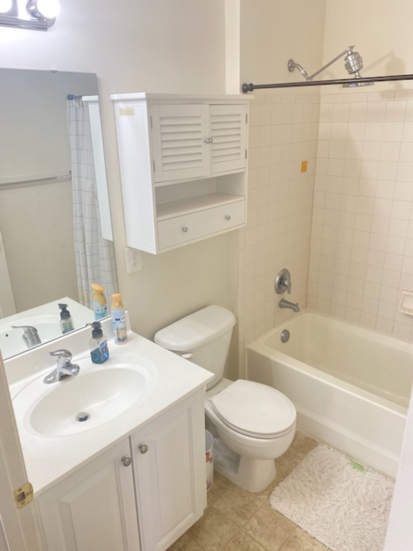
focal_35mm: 26
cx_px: 206
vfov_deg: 67.3
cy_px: 276
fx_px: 414
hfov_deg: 53.1
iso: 100
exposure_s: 1/120
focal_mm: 4.25
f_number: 1.8
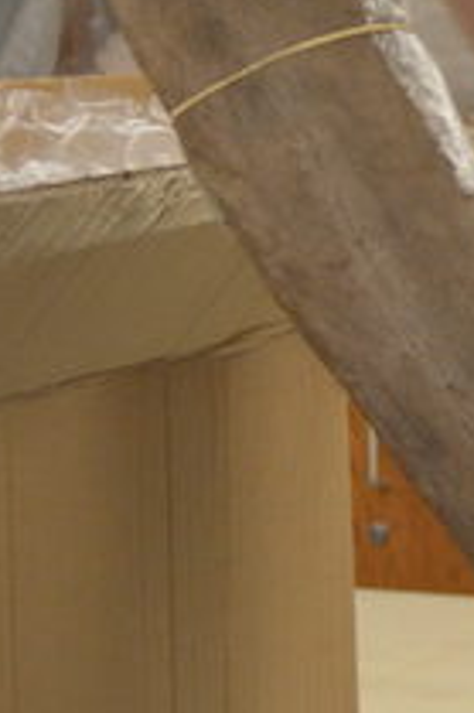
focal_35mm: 213
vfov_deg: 9.6
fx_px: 4222
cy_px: 443
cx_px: 1076
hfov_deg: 6.2
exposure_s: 1/60
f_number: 4.5
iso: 800
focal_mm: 29
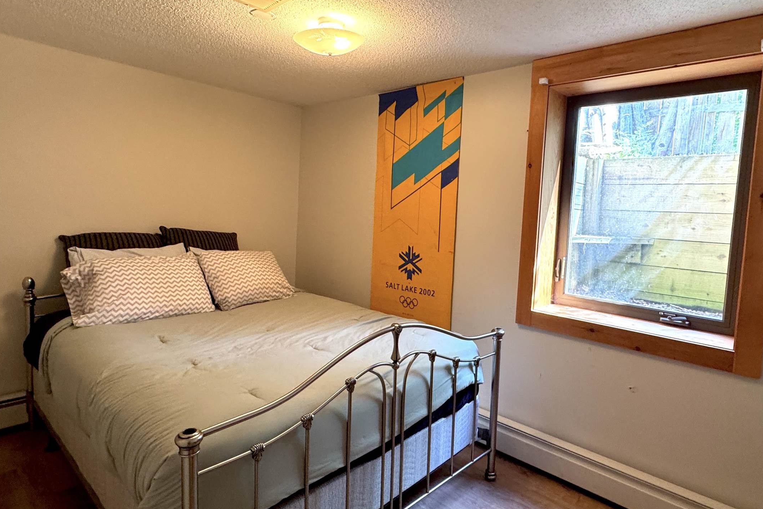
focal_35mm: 21
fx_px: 445
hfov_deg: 81.1
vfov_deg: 59.5
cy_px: 243
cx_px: 403
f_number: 2.2
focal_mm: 2.22
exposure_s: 1/60
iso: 320
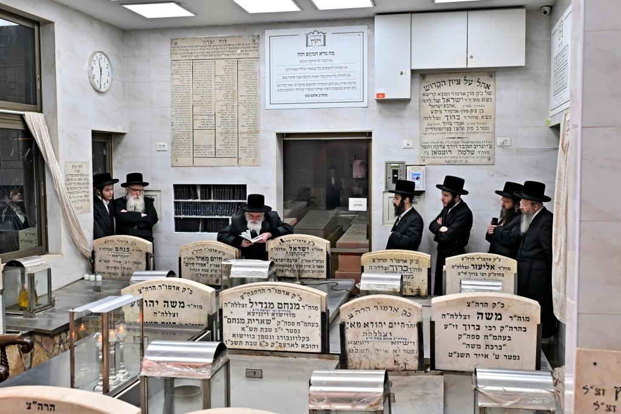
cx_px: 310
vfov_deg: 36.8
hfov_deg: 53.1
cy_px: 207
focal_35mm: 36
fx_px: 621
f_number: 4
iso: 640
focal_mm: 24
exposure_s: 1/200
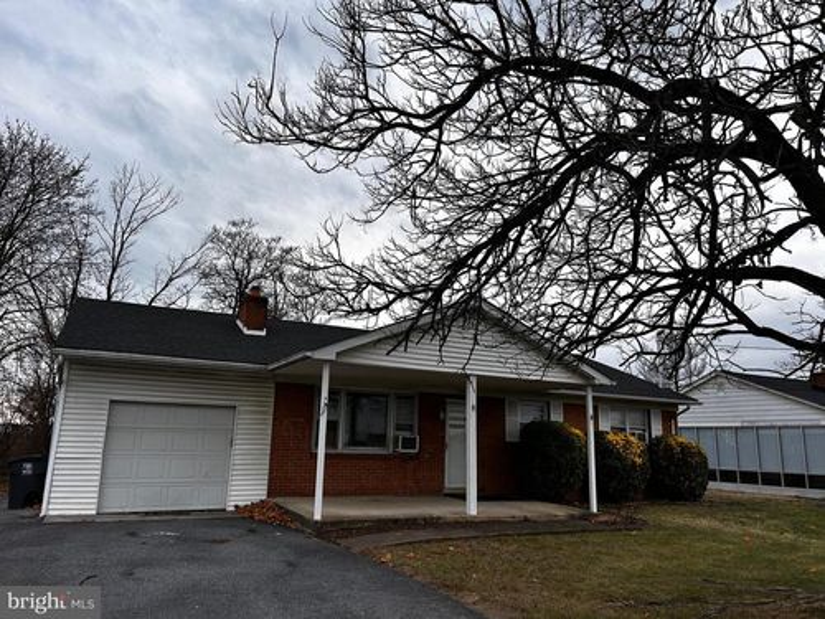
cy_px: 310
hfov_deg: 67.3
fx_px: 620
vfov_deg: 53.1
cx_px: 412
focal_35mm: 26
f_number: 1.5
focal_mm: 5.7
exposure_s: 1/121
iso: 40
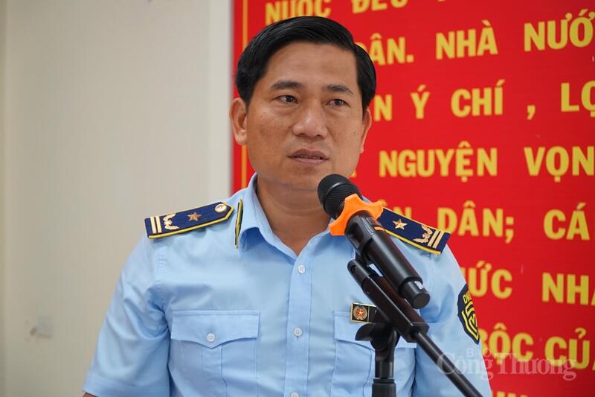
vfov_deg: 17.9
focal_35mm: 76
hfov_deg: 26.7
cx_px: 298
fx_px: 1256
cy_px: 198
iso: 1250
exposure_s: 1/160
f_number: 4
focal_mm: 51
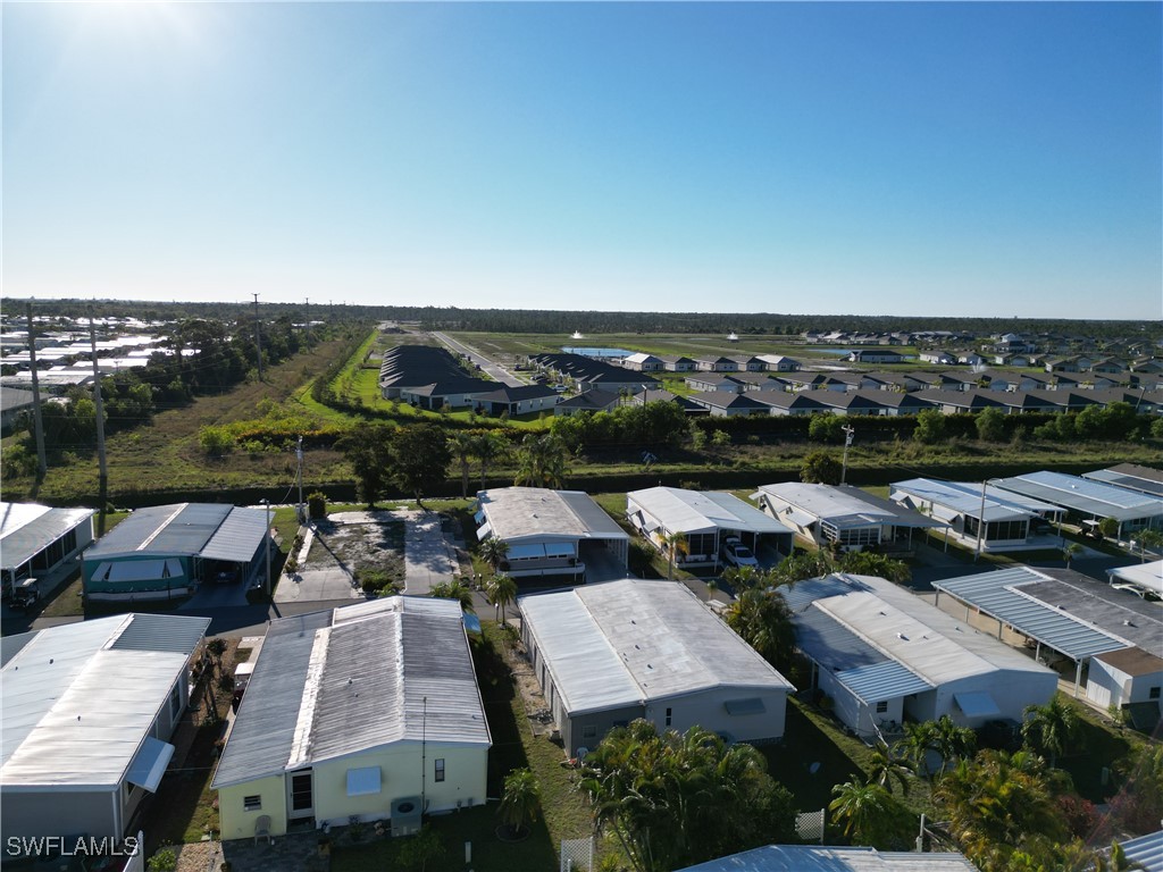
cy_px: 436
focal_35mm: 24
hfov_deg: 71.6
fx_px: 806
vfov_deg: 56.8
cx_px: 582
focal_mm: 6.72
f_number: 1.7
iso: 120
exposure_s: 1/5000
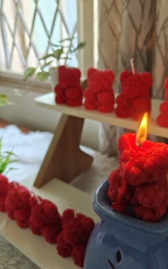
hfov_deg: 47.3
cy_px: 134
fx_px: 191
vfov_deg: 70.4
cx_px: 100
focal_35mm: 26
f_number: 1.8
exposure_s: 1/100
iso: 640
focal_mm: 5.59
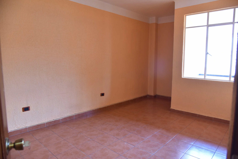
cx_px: 119
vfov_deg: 53.1
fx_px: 159
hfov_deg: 73.7
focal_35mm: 24
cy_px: 80
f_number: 5
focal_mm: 24
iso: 1600
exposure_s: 1/40
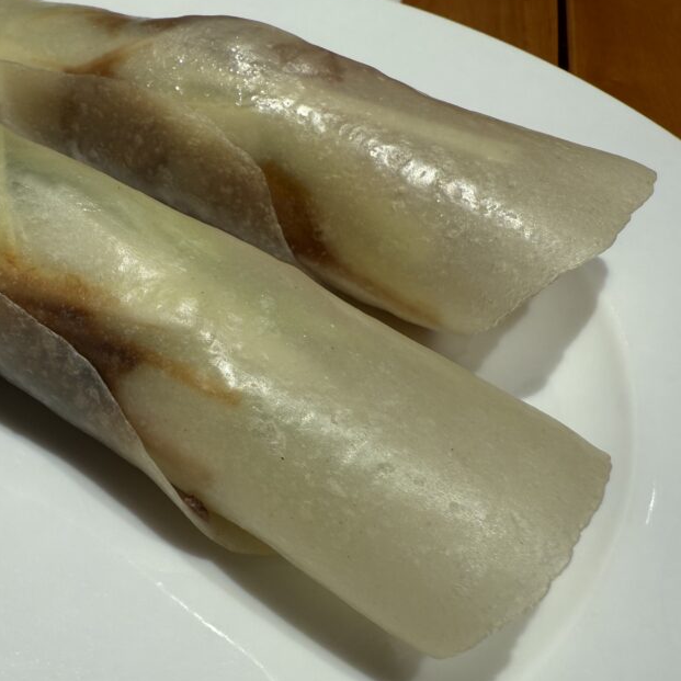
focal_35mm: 35
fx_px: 779
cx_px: 137
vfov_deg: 47.2
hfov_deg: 44.9
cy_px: 334
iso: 50
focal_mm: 2.22
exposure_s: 1/100
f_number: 2.2
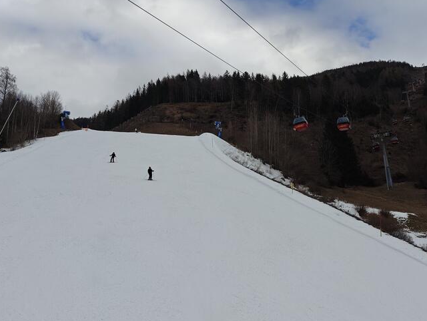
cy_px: 155
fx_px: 457
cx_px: 185
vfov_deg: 38.7
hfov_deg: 50.0
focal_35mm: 37
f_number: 1.6
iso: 50
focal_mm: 6.06
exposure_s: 1/1947
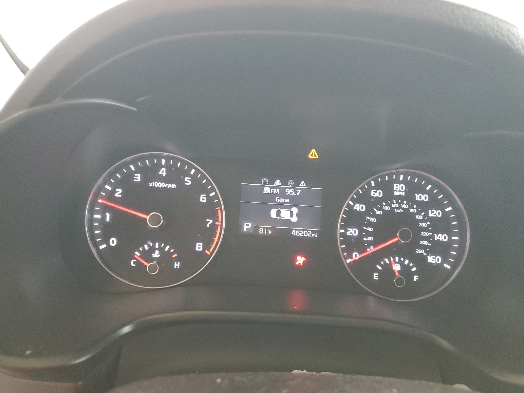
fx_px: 394
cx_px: 262
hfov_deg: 67.3
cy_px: 196
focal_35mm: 26
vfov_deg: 53.1
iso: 314
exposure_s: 1/40
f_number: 1.5
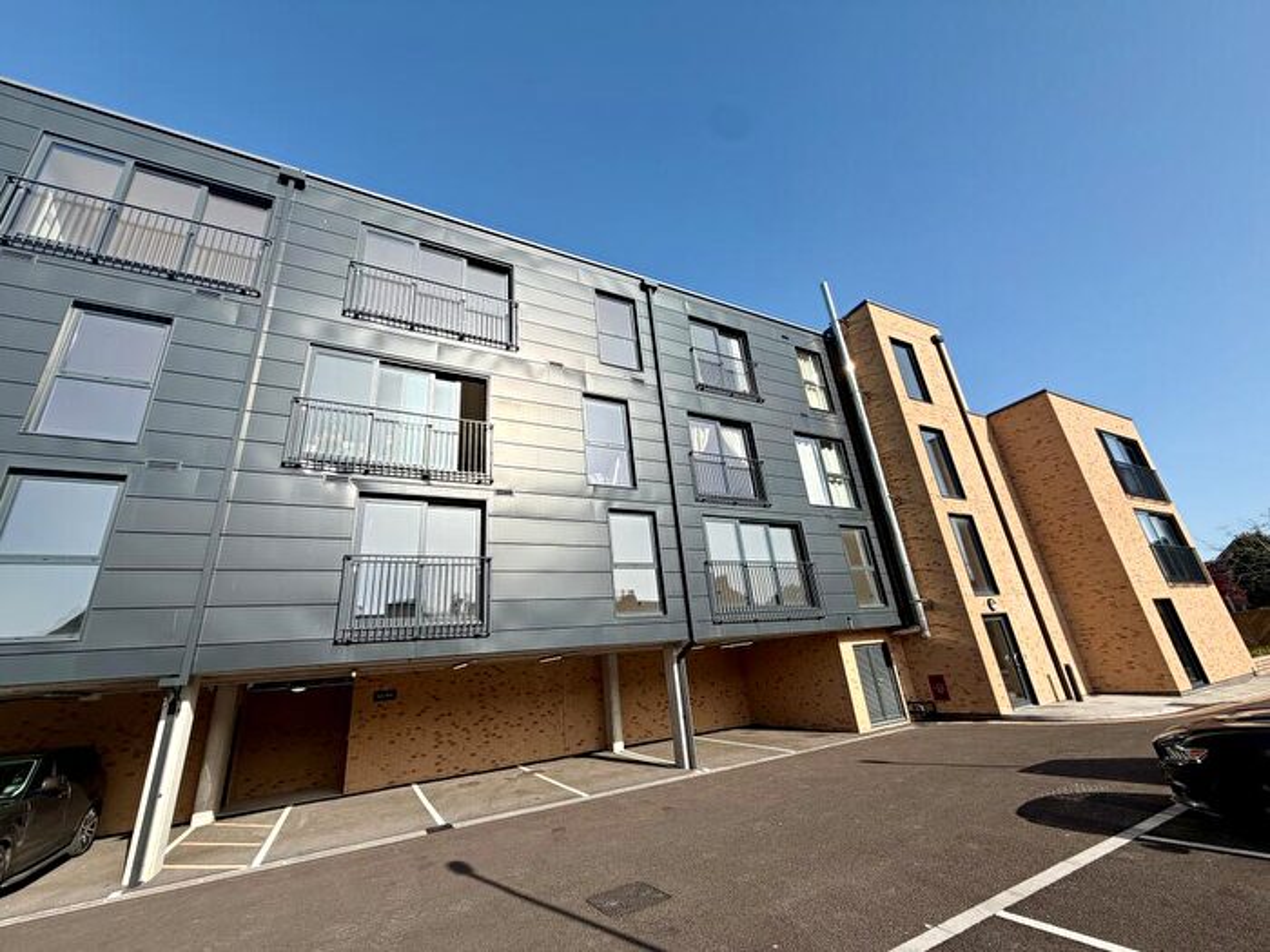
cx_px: 635
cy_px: 476
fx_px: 514
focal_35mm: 14
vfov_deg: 85.7
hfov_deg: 102.1
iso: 25
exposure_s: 1/888
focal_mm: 2.22
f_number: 2.2
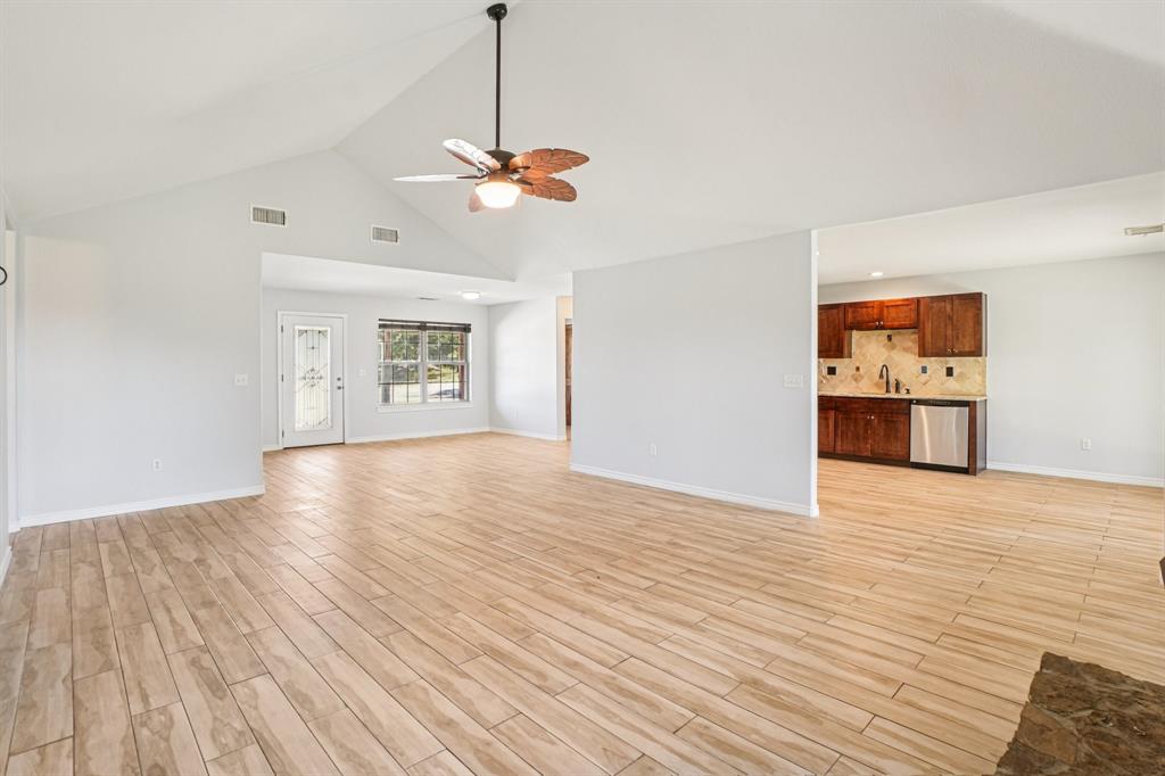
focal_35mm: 15
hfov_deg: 100.4
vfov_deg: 77.3
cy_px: 388
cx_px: 582
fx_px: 485
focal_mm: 10
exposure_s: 1/15
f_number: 8
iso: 400
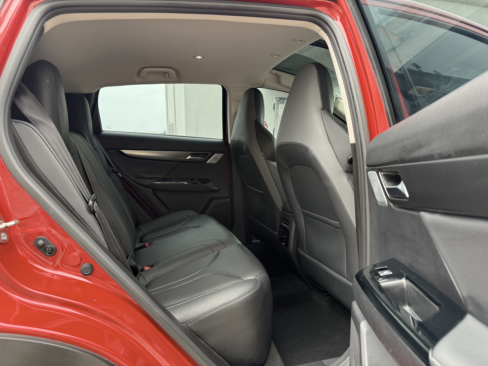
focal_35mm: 24
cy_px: 183
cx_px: 244
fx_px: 338
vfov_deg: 56.8
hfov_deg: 71.6
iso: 160
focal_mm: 6.76
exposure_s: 1/129
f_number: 1.78
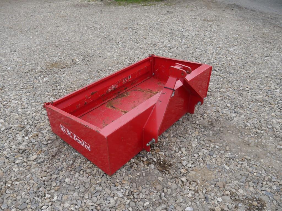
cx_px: 141
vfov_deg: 49.7
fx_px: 228
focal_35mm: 28
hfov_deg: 63.4
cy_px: 106
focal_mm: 14
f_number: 5
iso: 160
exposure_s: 1/160
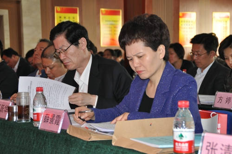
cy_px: 77
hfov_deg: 24.2
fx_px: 541
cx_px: 116
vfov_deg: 16.2
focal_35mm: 84
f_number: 5
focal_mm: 56
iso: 800
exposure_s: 1/60
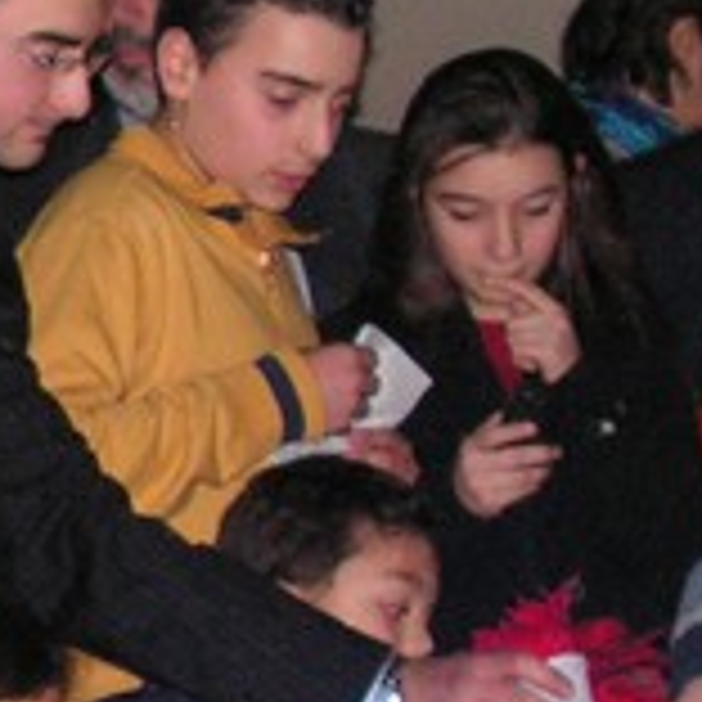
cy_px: 513
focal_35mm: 172
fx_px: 3946
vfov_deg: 10.1
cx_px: -279
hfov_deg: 9.9
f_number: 3.2
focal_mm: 6.4
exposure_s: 1/40
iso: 200
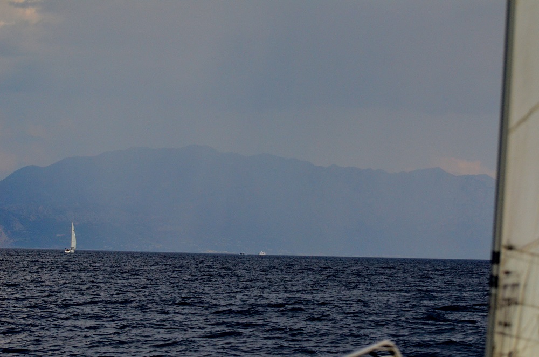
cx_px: 270
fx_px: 1569
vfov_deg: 13.0
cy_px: 178
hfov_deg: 19.5
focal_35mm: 105
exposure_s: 1/8000
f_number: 4.5
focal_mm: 70
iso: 1250
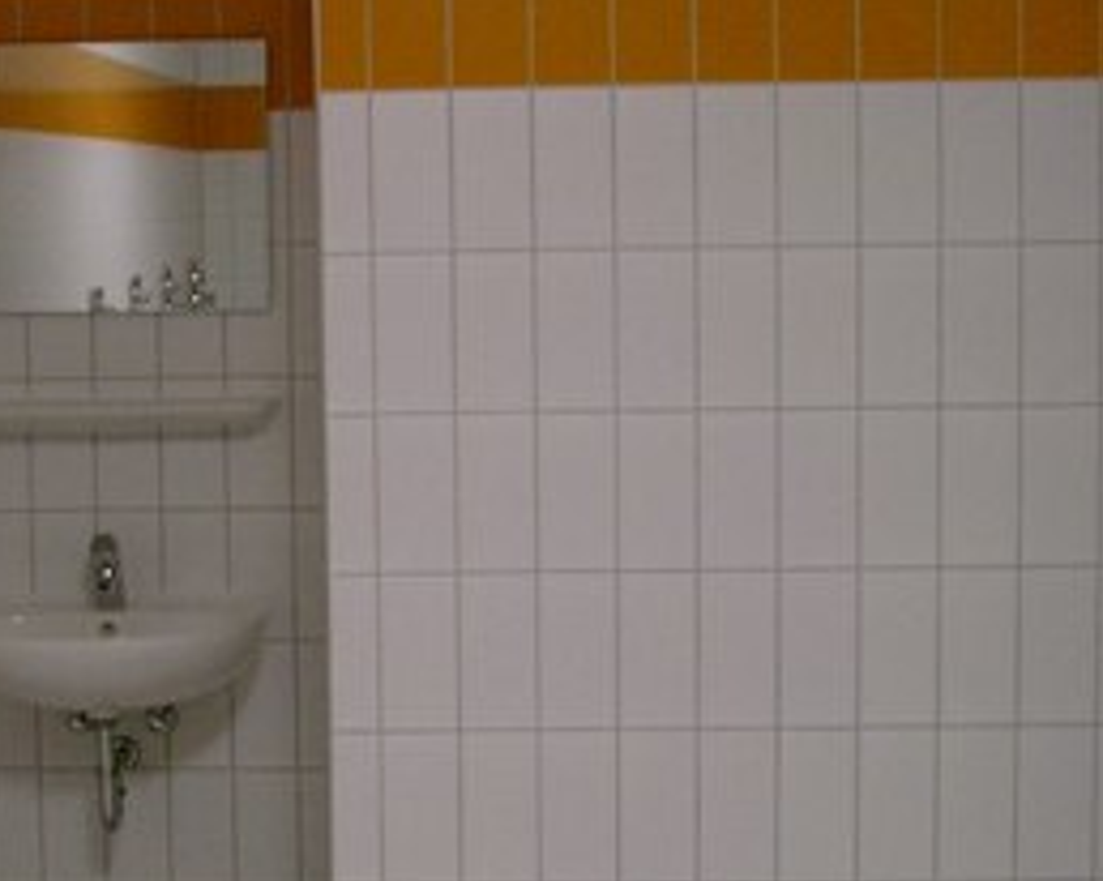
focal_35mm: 84
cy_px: 530
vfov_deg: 18.2
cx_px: 231
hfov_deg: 22.5
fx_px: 2740
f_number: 2.6
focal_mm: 7.6
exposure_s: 1/60
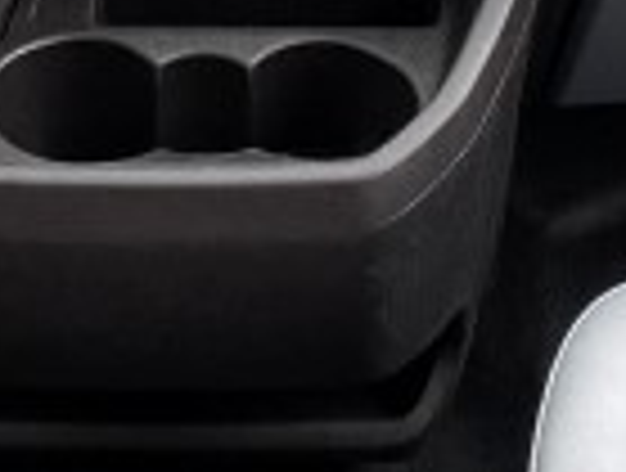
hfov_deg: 10.3
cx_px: 36
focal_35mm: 191
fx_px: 3463
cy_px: -683
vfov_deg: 7.3
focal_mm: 4.25
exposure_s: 1/121
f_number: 1.8
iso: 80
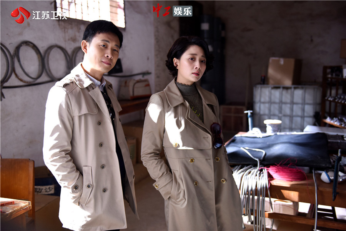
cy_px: 116
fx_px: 365
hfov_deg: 50.7
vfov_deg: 35.1
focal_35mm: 38
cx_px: 173
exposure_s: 1/80
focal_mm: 38
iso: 1000
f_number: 2.8
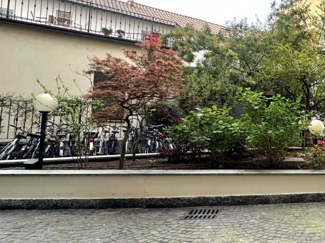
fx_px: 282
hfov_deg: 50.7
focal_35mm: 30
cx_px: 311
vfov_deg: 46.4
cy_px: 94
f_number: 2.2
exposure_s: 1/596
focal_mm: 2.22
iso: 40
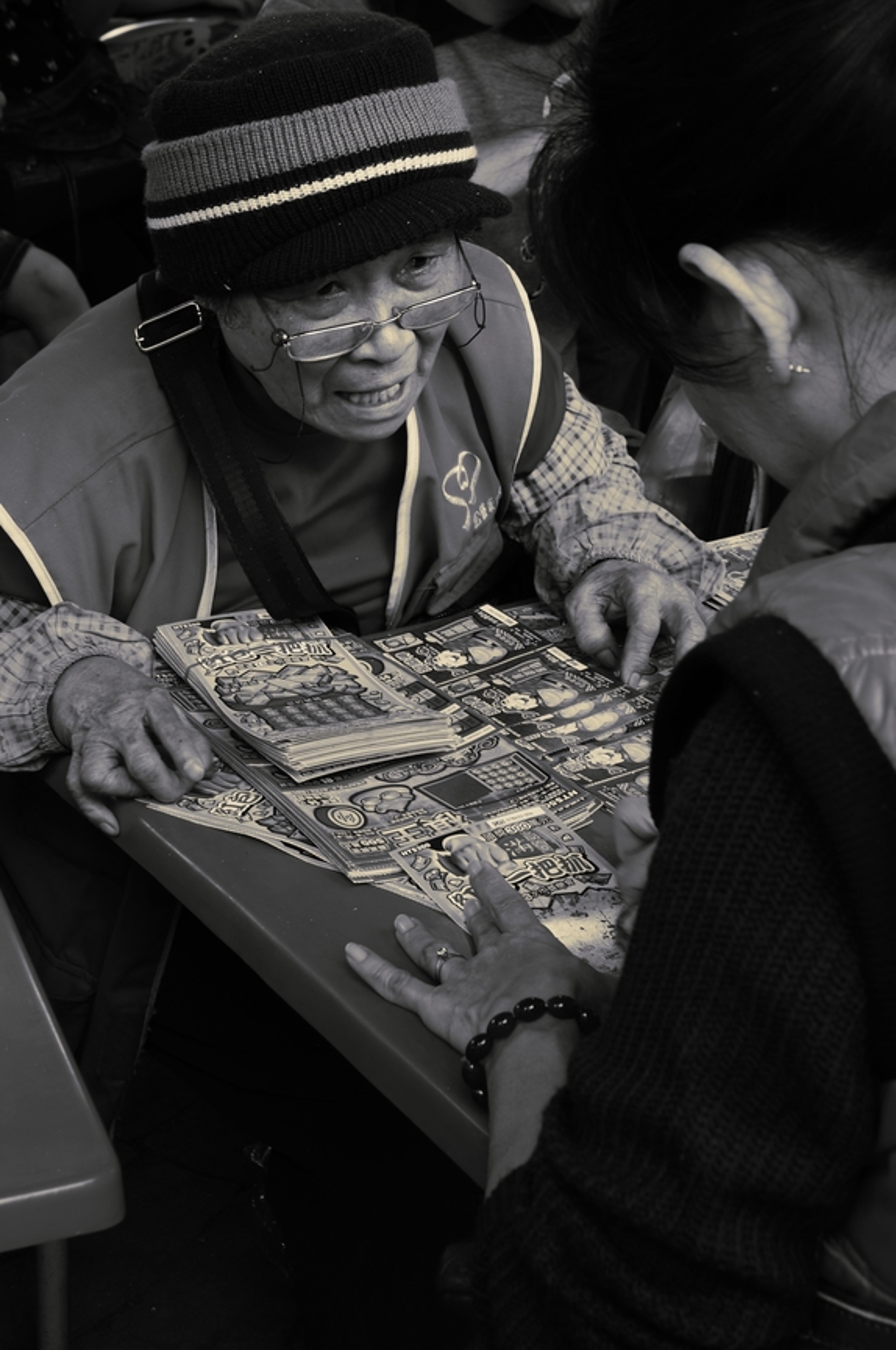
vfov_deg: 34.2
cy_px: 675
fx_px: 2189
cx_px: 448
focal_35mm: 58
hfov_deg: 23.1
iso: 200
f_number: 10
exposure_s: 1/40
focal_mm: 39
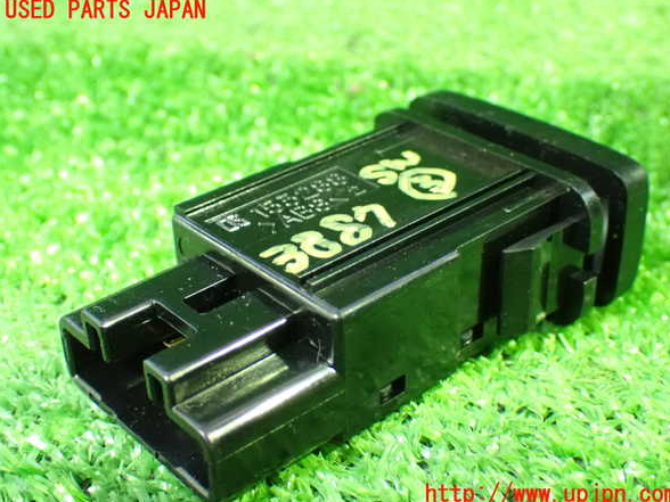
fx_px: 987
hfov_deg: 37.5
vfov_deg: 28.6
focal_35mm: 51
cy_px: 253
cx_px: 341
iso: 1600
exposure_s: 1/15
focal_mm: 9.01
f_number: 3.2
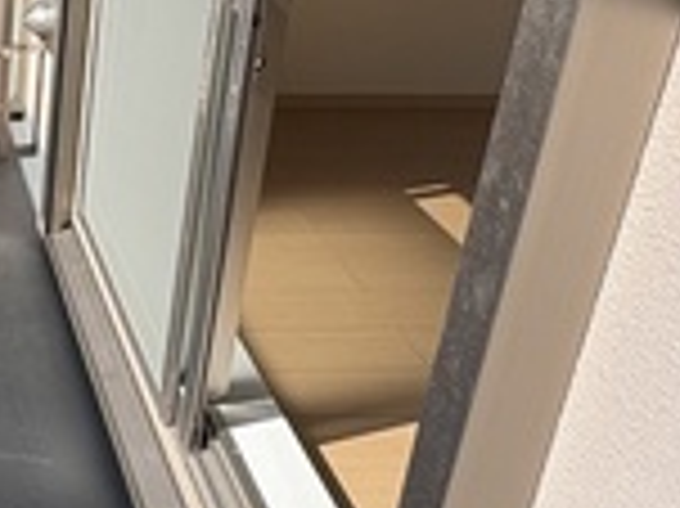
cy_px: 72
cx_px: -126
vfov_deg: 27.2
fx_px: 1021
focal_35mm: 52
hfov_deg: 31.3
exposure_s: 1/1477
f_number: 2.2
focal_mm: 2.22
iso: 50
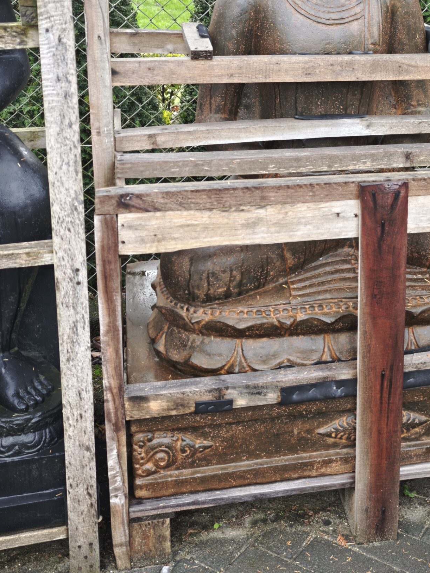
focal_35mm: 55
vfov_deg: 34.2
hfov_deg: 26.1
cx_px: 337
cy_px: 140
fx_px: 911
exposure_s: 1/100
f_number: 1.63
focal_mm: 8.72
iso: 100
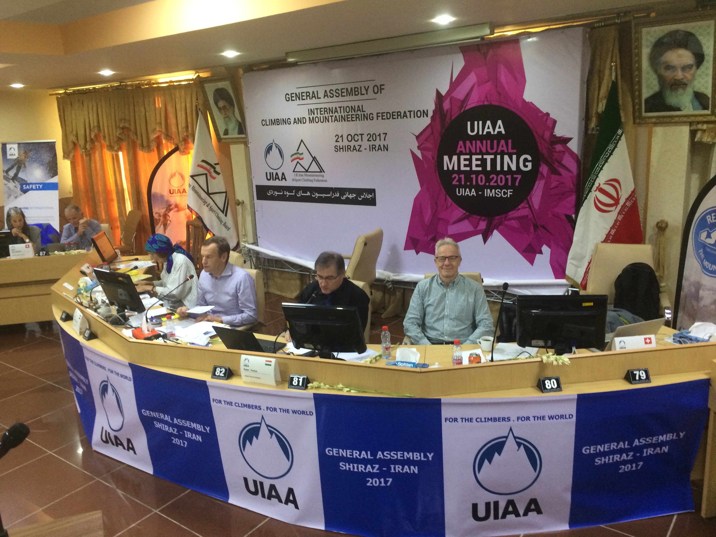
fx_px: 600
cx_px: 358
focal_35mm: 29
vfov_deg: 48.2
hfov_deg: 61.7
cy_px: 268
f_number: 2.2
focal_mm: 4.15
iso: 200
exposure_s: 1/33
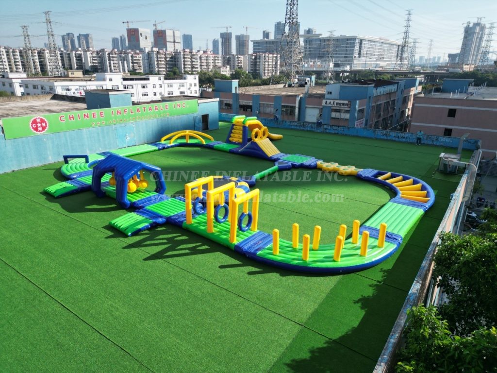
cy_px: 186
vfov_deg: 56.8
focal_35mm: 24
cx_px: 248
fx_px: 345
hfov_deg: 71.6
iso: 150
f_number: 1.7
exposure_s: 1/3000
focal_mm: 6.72
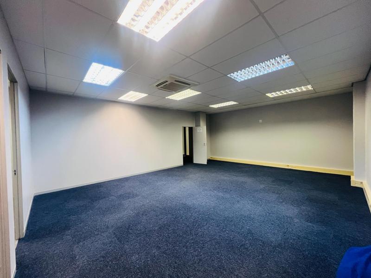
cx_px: 186
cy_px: 139
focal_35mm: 13
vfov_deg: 89.9
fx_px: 139
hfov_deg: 106.2
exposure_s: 1/50
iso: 200
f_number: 1.8
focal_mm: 1.57
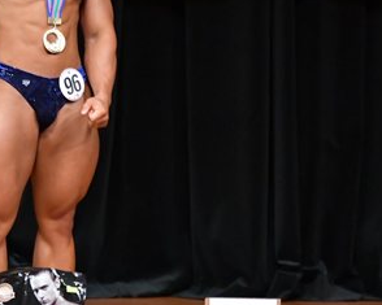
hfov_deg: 2.6
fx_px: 8375
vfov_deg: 2.1
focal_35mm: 741
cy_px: 71
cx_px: 93
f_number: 5.6
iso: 4000
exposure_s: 1/400
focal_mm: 200
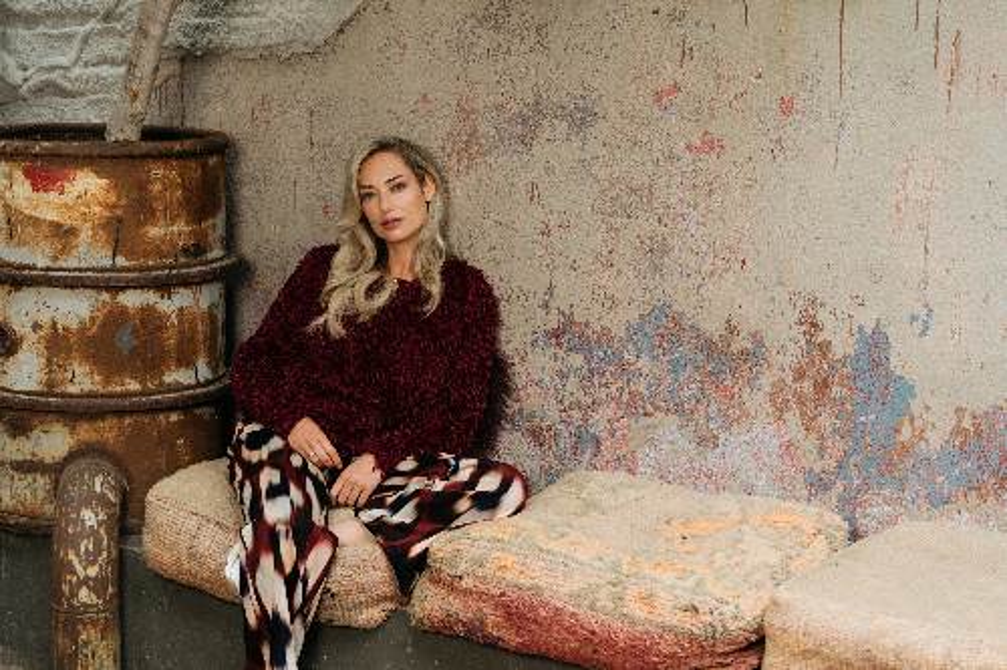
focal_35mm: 64
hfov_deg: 31.4
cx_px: 504
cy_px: 335
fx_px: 1790
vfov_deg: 21.2
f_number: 4.5
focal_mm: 64
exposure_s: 1/200
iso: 640
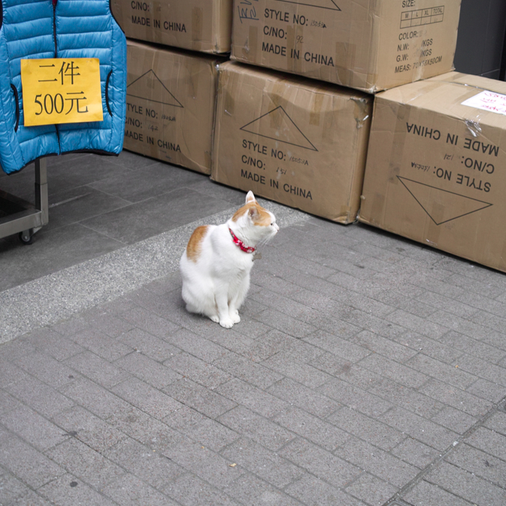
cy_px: 253
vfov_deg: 32.2
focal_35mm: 53
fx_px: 877
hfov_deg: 32.2
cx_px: 227
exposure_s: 1/50
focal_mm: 24.2
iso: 200
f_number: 2.8
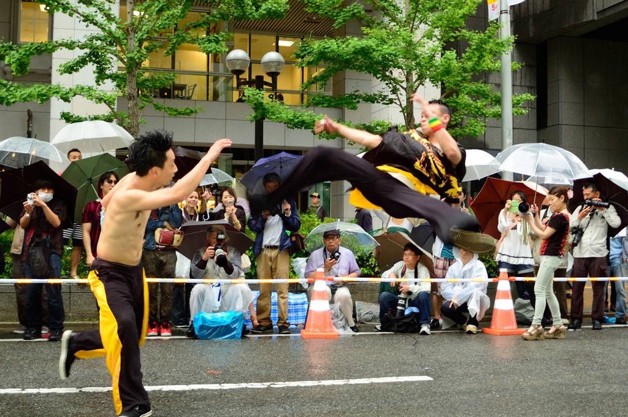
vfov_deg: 31.8
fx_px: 732
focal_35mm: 42
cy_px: 208
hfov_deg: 46.5
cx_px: 314
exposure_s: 1/160
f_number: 3.5
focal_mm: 28
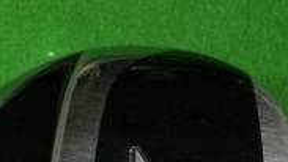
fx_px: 901
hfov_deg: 18.1
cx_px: 113
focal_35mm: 118
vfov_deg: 9.4
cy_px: 352
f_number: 2.4
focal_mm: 3.3
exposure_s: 1/30
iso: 100
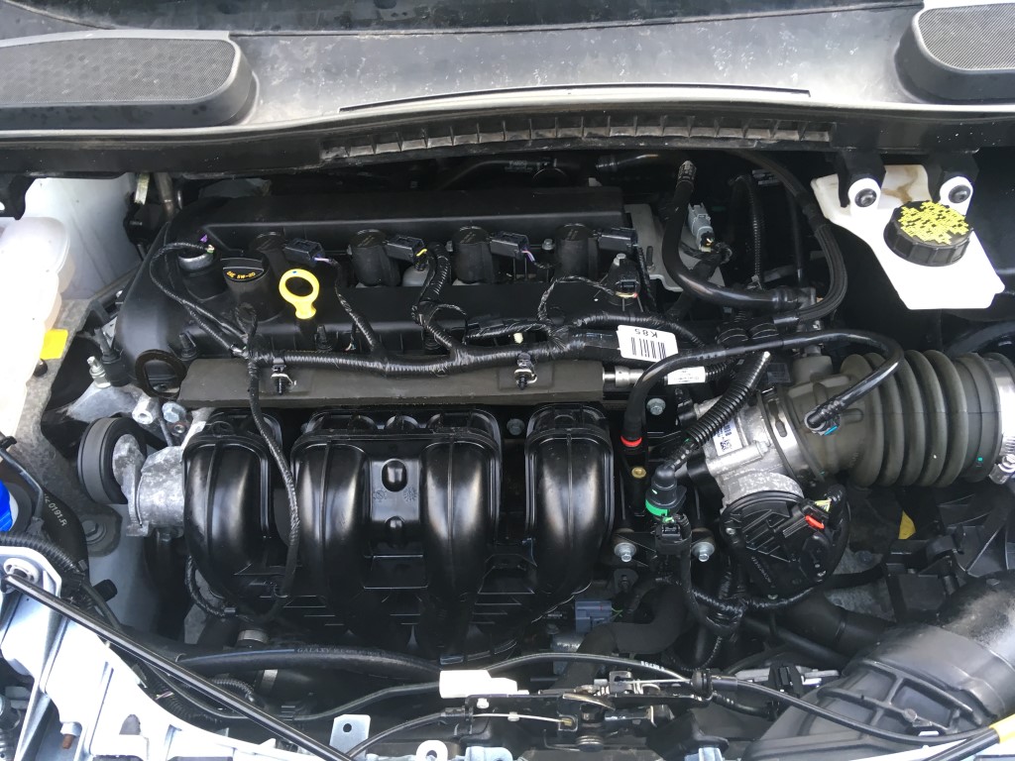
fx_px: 850
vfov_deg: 48.2
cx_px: 508
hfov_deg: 61.7
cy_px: 380
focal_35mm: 29
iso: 64
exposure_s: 1/30
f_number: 2.2
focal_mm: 4.15
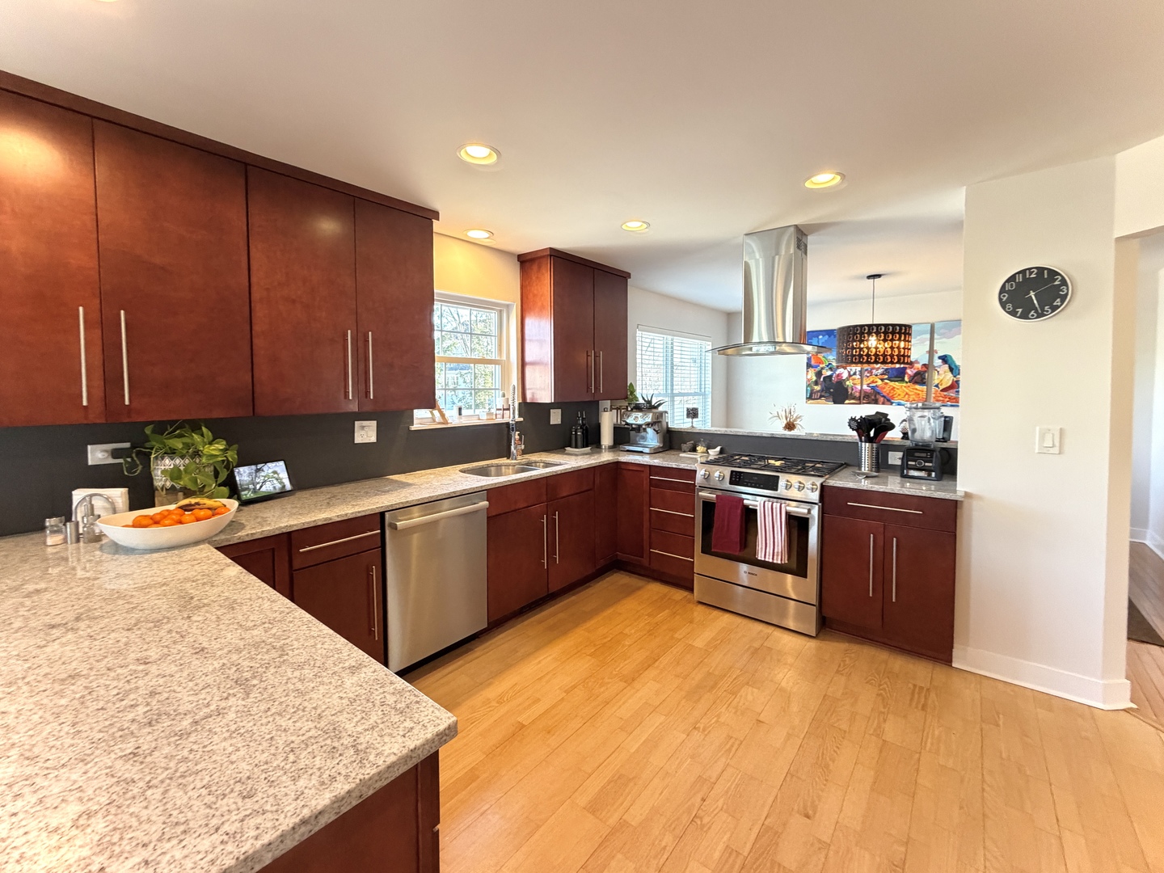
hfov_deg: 102.1
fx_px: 471
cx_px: 582
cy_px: 436
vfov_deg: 85.7
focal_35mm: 14
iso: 400
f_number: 2.2
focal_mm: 2.22
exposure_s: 1/60
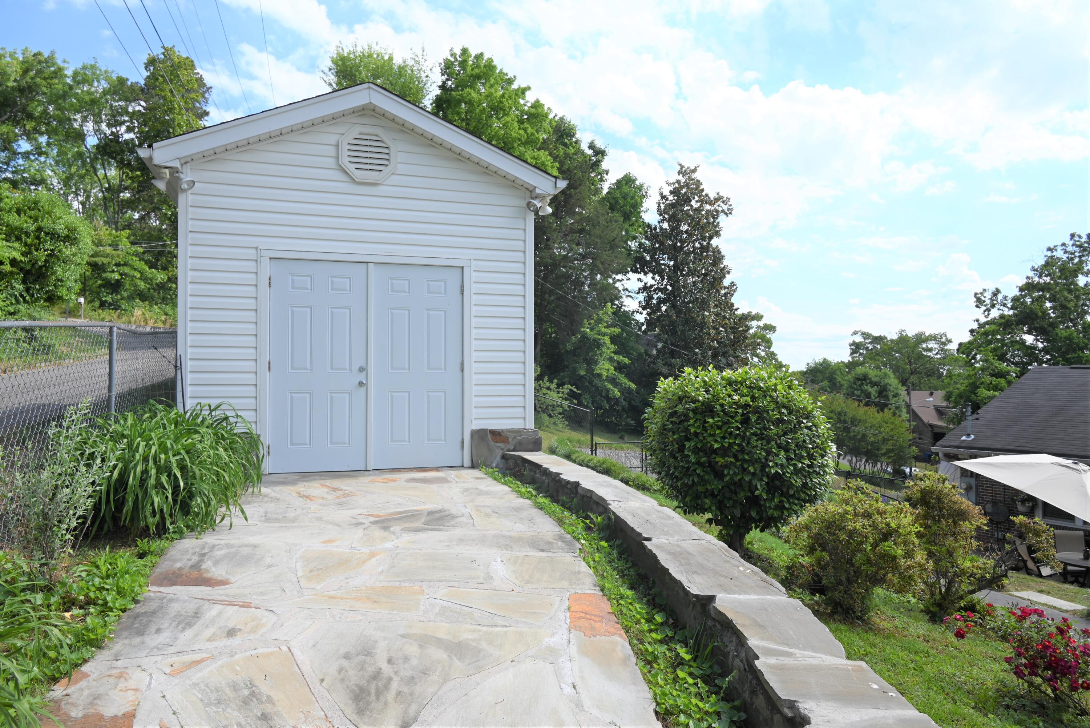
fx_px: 727
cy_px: 364
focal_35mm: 24
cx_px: 545
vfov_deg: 53.2
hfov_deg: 73.7
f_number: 6.3
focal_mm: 24
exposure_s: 1/320
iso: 100
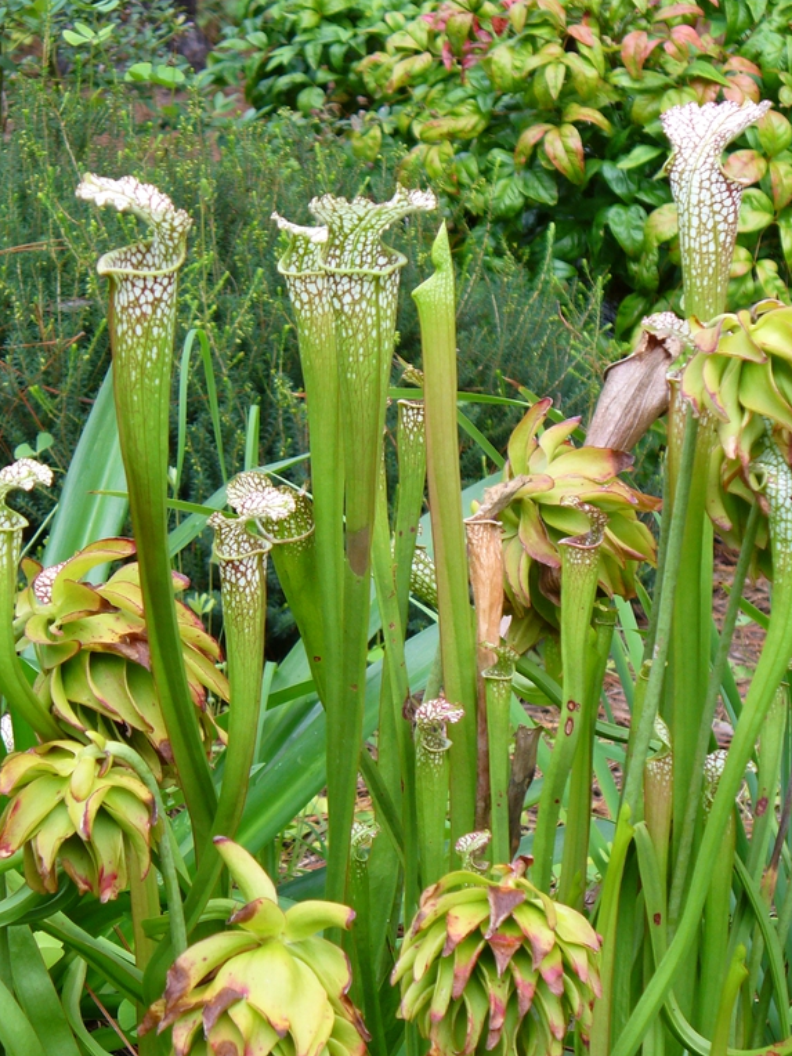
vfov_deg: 16.7
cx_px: 362
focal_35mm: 118
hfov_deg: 12.6
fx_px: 3600
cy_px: 529
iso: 80
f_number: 3.4
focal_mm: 14.5
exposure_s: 1/80
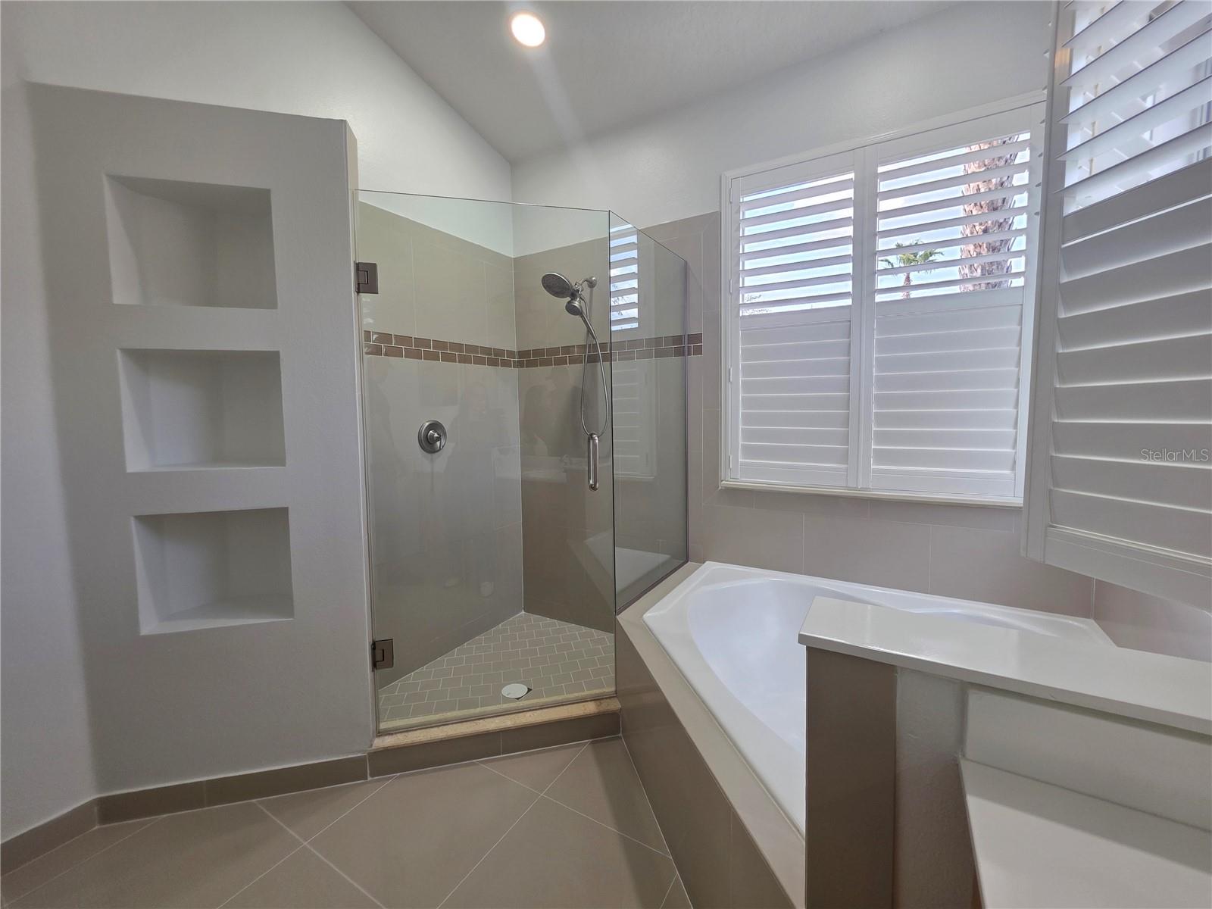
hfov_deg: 106.2
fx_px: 455
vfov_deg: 89.9
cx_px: 606
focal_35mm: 13
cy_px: 454
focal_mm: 2.2
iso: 100
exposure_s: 1/120
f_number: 1.9
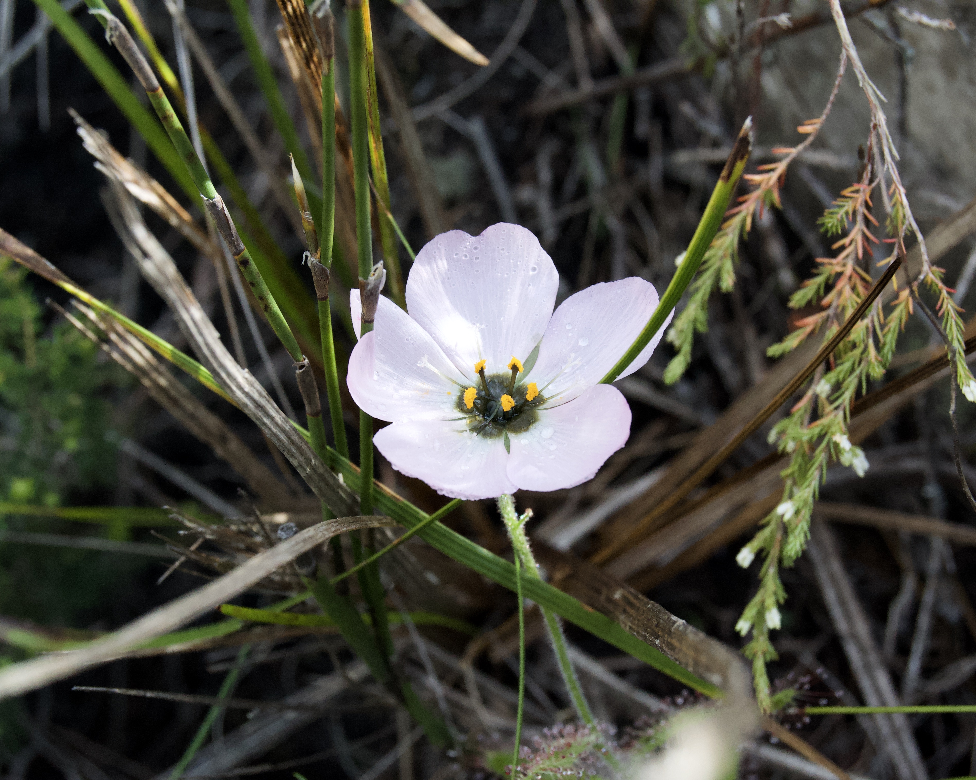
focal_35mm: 94
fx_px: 2703
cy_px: 392
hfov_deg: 20.5
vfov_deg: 16.4
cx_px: 480
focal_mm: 55
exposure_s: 1/500
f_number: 11
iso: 1600
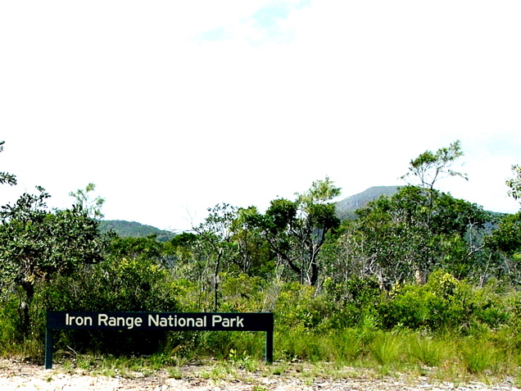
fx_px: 542
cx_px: 260
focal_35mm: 36
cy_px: 196
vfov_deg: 39.7
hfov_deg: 51.4
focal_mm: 6
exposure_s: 1/805
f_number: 3.7
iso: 50
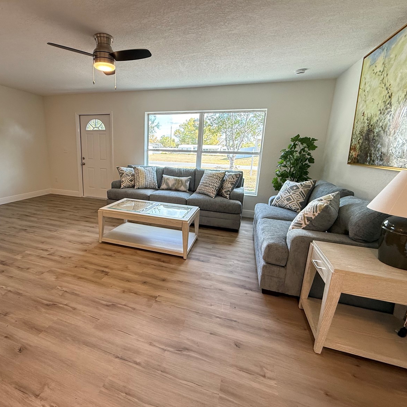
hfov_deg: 83.1
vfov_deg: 84.0
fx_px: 226
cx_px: 165
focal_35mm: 17
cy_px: 198
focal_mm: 2.22
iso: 200
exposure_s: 1/120
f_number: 2.2
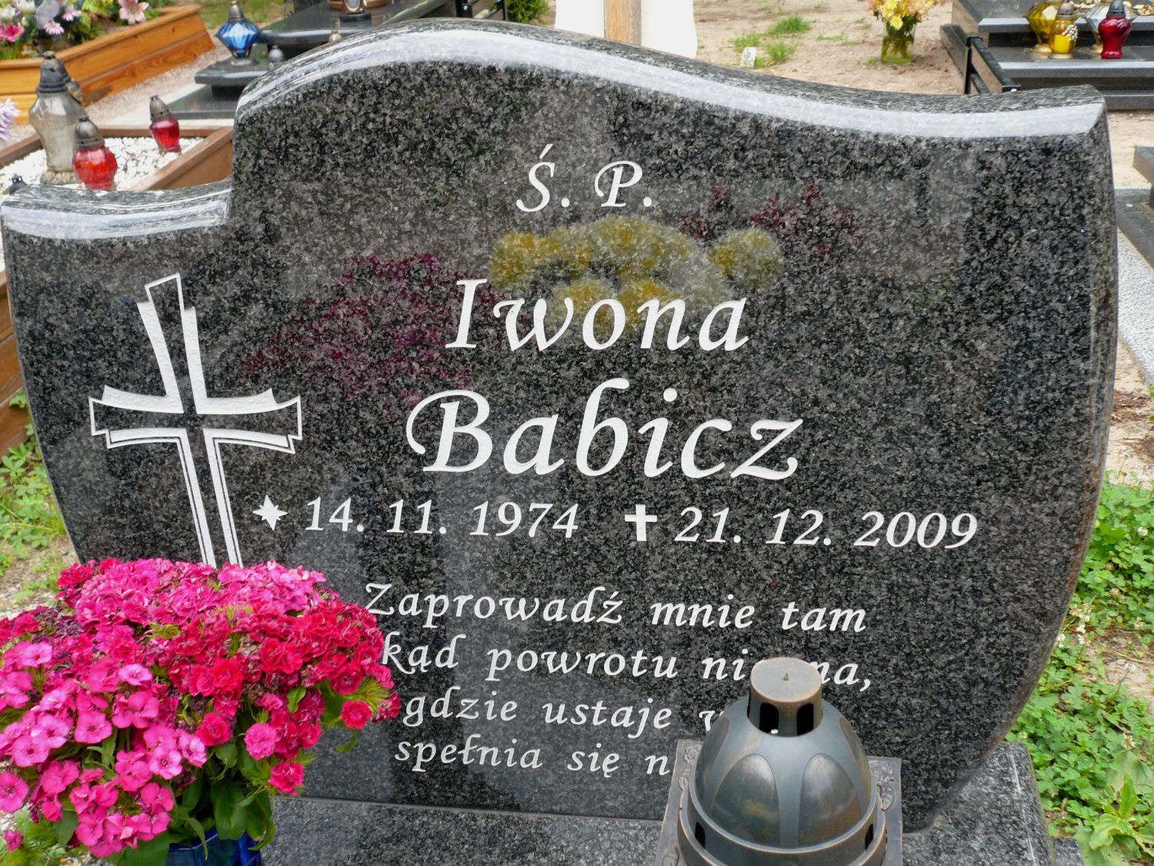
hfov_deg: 50.1
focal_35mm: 37
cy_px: 433
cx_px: 577
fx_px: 1233
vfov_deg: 38.7
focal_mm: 6.1
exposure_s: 1/60
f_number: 3.1
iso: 100
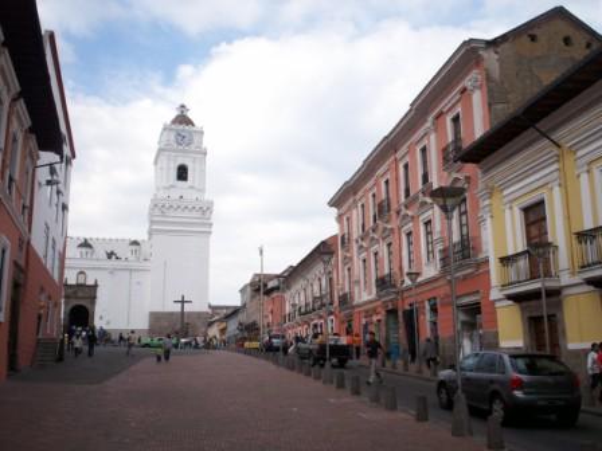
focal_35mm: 36
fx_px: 626
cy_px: 226
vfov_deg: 39.7
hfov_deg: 51.4
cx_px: 301
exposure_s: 1/342
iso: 100
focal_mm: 5.9
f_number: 4.5
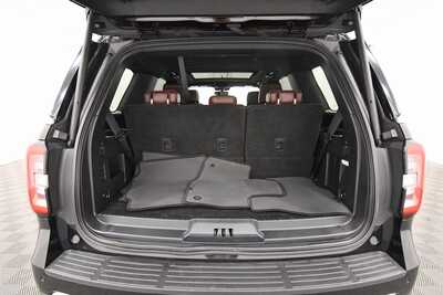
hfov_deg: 90.0
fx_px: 222
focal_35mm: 18
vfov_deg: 67.4
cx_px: 222
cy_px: 148
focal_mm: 12
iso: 3200
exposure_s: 1/100
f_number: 4.8
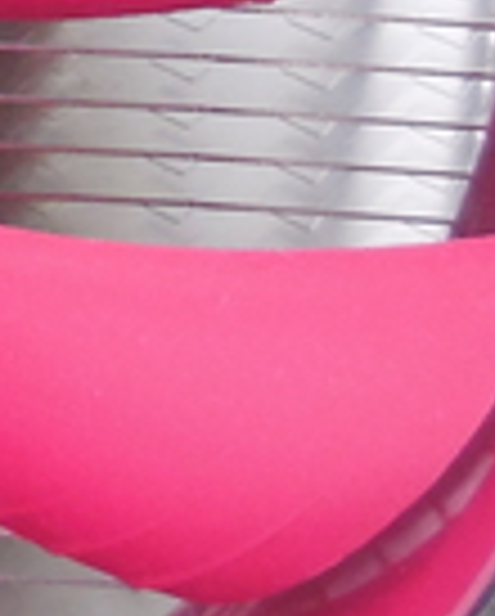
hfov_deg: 8.0
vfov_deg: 10.4
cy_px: -180
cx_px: -626
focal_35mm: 182
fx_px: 3326
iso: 140
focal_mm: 4.5
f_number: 3.1
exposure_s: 1/30
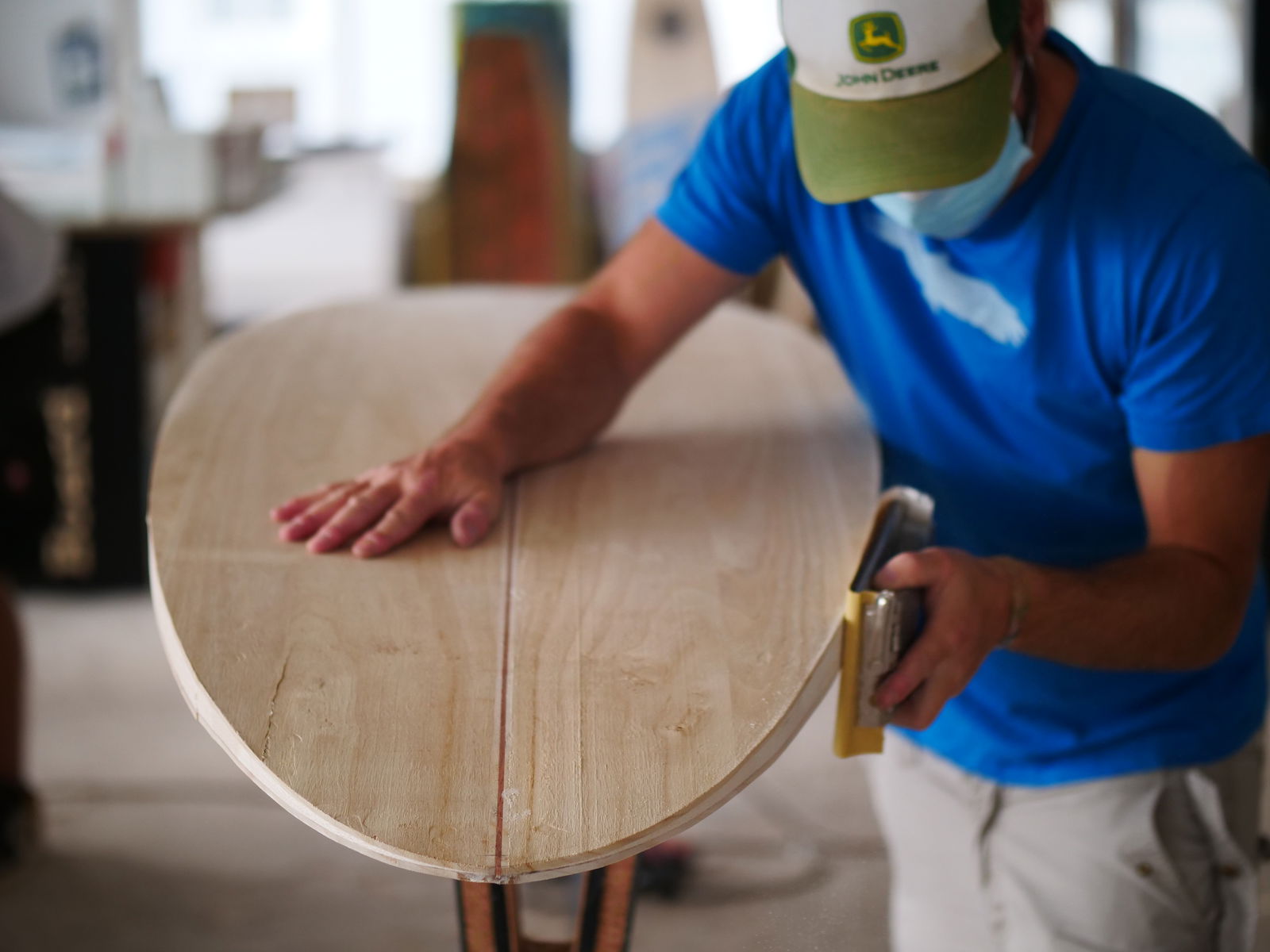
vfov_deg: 17.2
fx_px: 3155
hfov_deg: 22.8
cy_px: 476
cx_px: 635
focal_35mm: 86
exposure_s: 1/2500
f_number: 1.2
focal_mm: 43
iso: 400
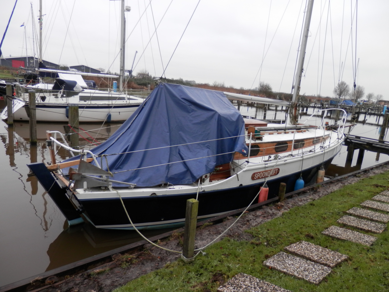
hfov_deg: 69.4
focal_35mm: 25
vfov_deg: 54.9
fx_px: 281
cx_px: 194
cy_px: 146
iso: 80
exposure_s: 1/30
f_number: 3
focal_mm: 4.5
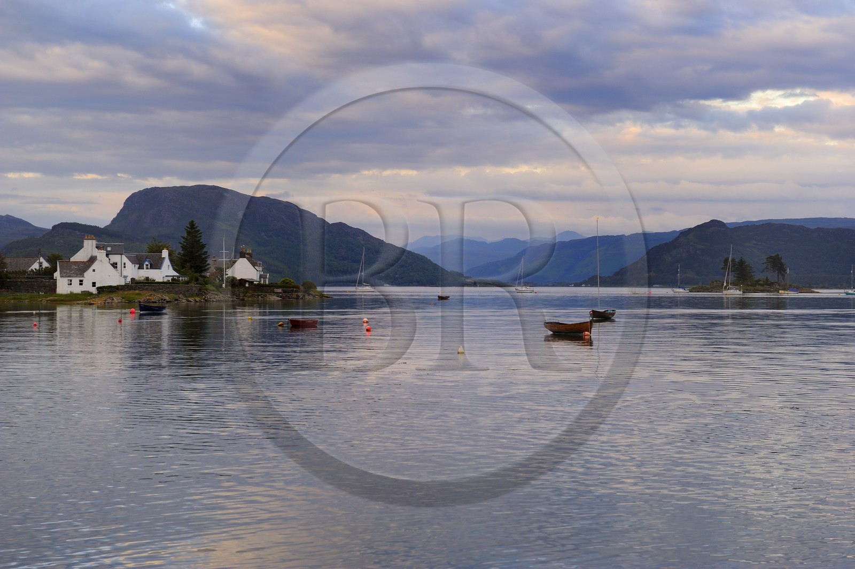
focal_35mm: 70
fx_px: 1661
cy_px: 284
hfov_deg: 28.9
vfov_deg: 19.4
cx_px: 428
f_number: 6.3
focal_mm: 70
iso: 400
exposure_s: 1/160
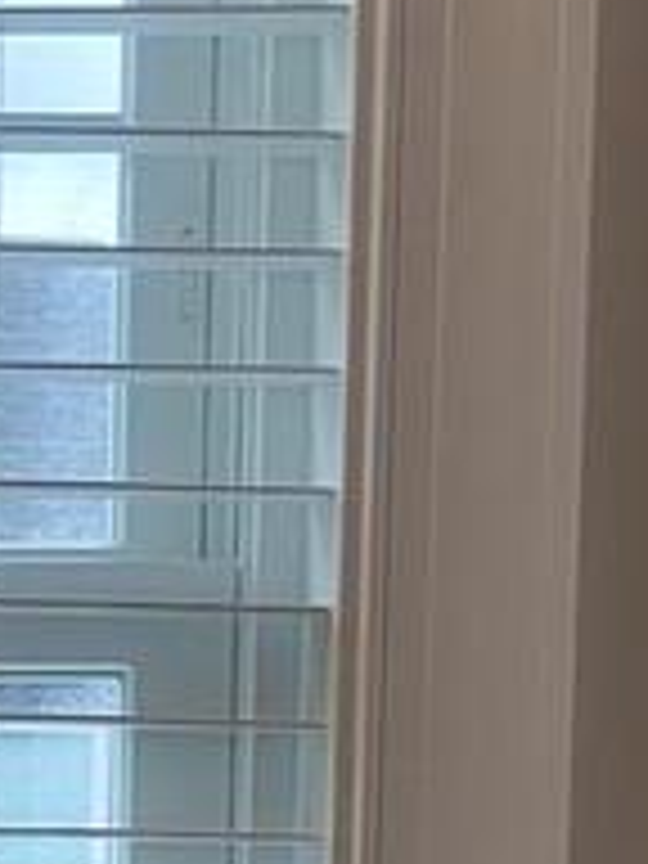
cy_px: 1944
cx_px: -752
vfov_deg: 8.8
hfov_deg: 6.9
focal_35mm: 208
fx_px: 5192
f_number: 1.8
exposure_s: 1/120
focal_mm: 5.4
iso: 50
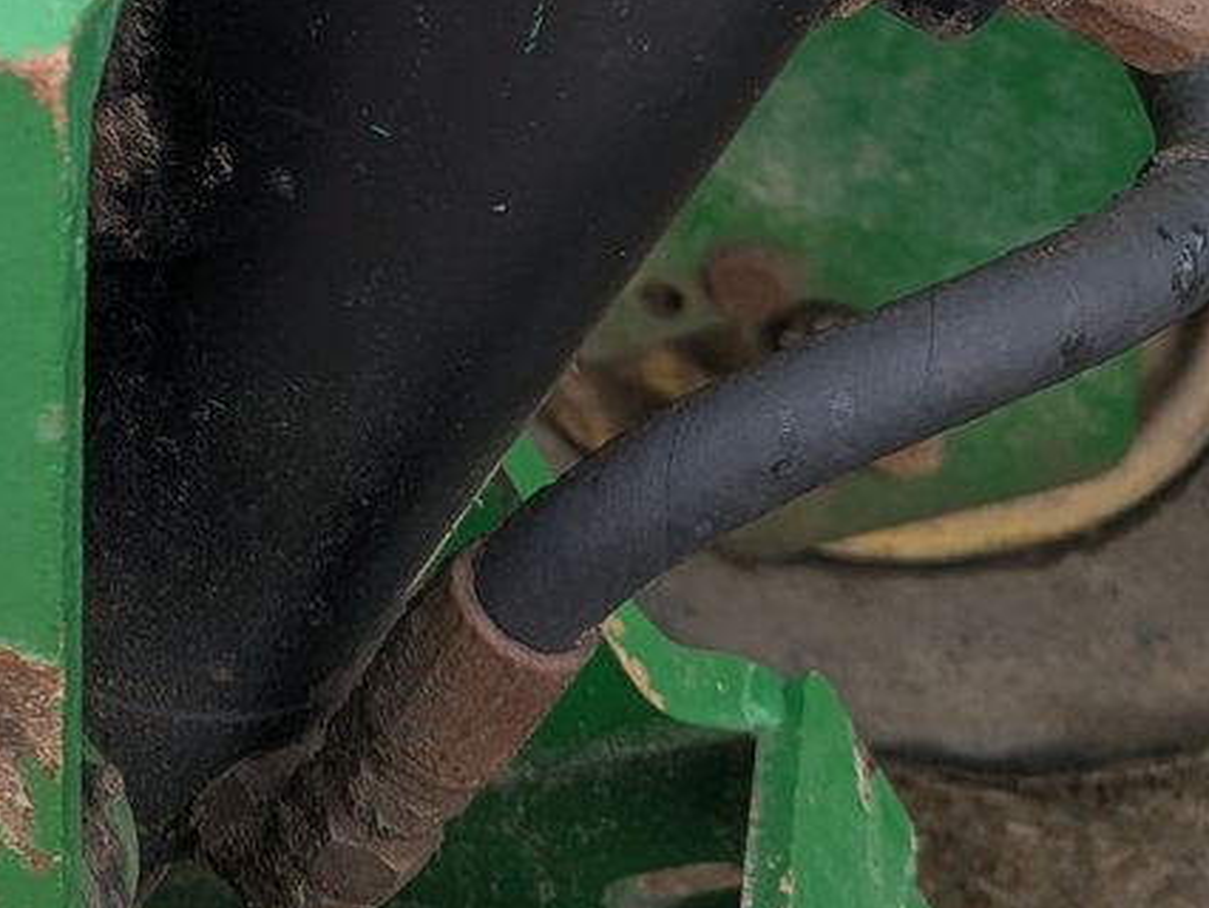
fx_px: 2970
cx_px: -143
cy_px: -492
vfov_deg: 15.8
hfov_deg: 21.7
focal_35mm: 85
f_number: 1.85
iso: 41
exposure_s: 1/466
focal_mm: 6.81
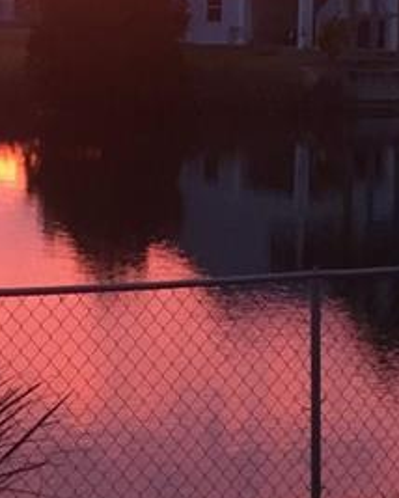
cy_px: 86
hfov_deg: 12.2
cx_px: 183
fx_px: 1873
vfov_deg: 15.0
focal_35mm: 127
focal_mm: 4.15
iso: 100
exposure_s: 1/30
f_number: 2.2
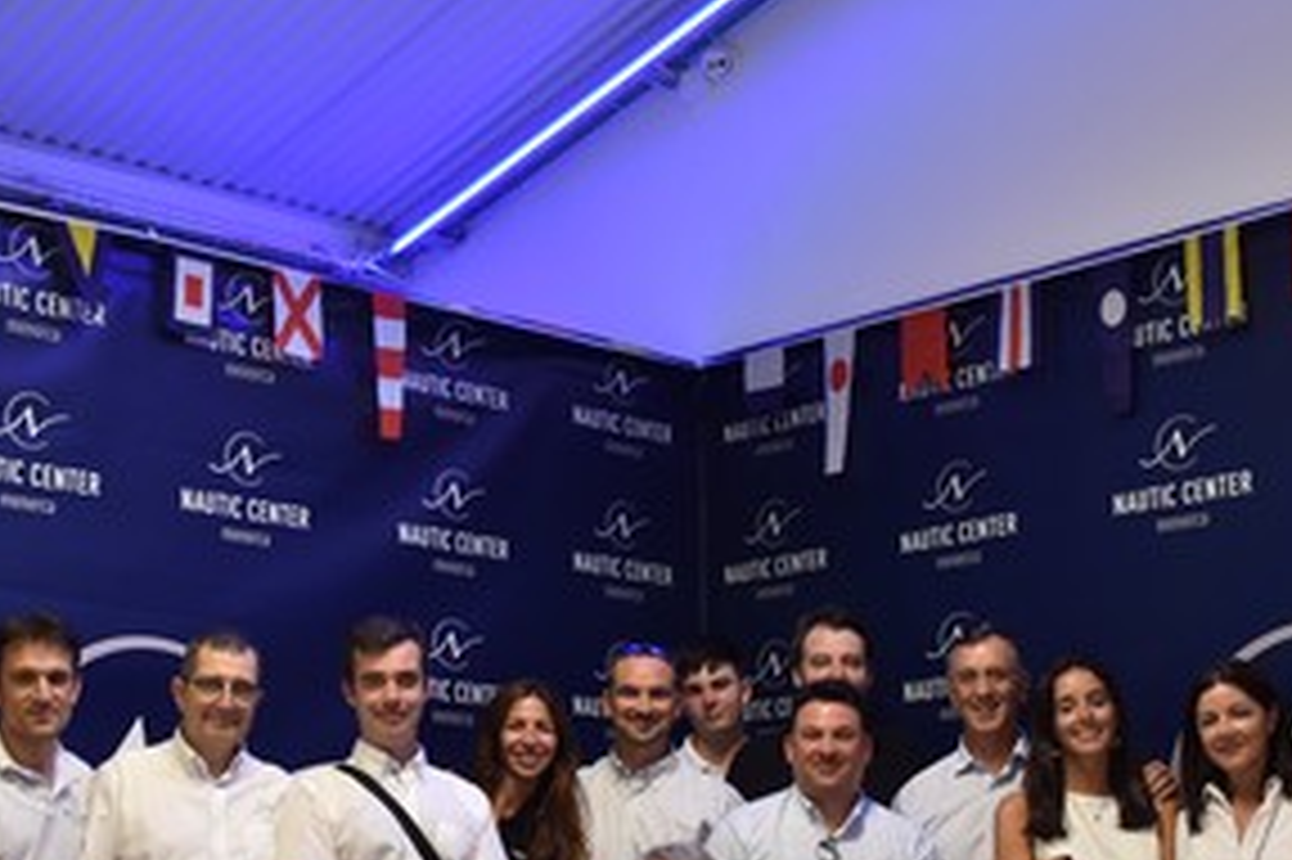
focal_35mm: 67
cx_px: 455
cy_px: 732
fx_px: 2403
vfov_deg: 20.0
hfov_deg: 29.9
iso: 160
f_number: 3.5
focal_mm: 20
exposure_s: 1/30
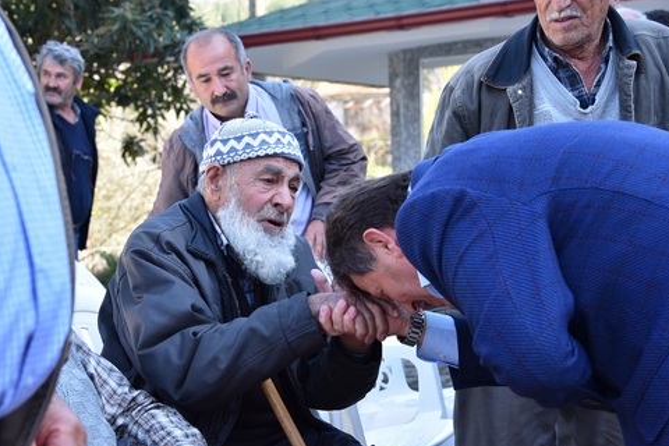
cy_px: 232
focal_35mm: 63
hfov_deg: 31.9
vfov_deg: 21.6
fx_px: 1171
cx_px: 293
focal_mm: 55
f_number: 5.6
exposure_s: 1/125
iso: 320
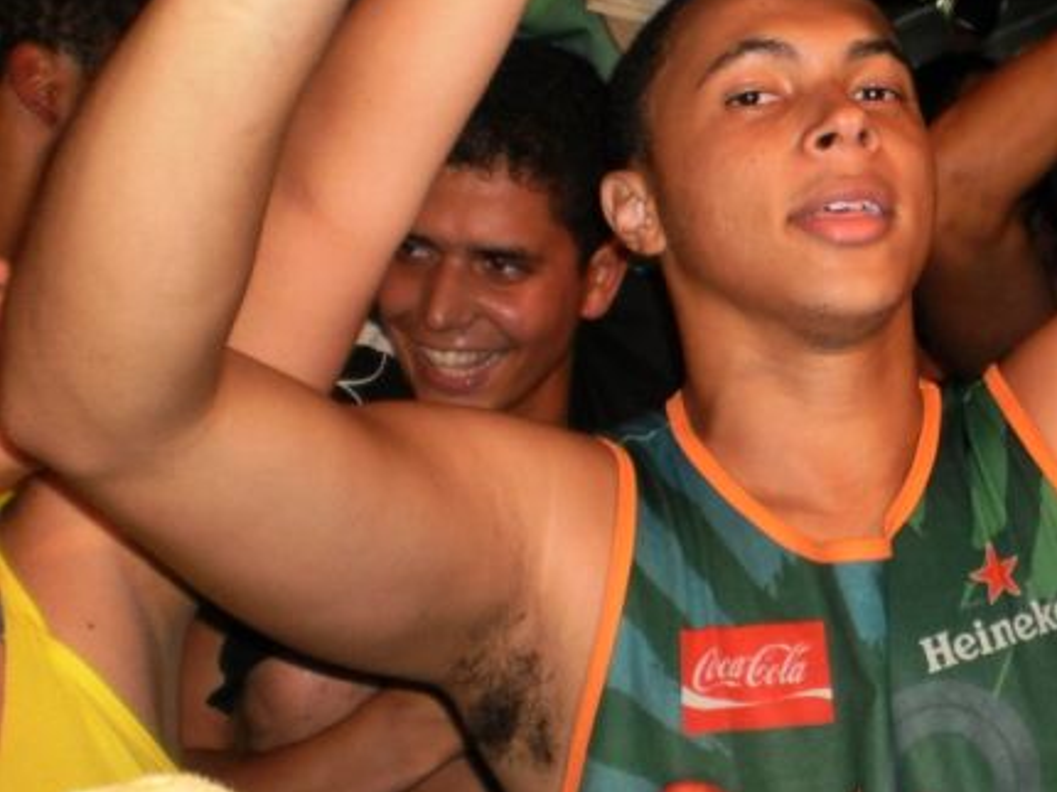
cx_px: 981
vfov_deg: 21.6
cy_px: 162
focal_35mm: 67
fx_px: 2045
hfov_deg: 27.8
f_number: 3.1
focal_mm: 6.3
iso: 125
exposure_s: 1/30
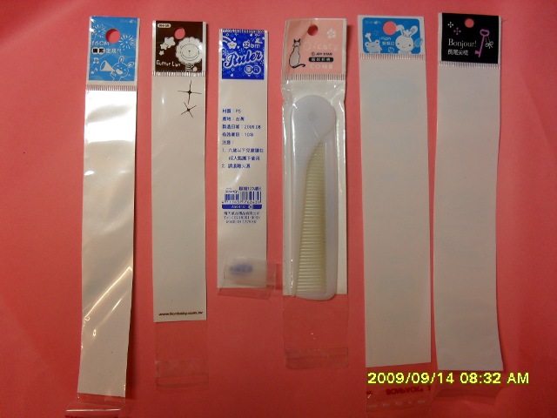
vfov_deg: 40.7
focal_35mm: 35
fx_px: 563
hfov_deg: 52.6
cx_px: 278
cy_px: 209
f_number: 3.2
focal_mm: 6.3
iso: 80
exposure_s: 1/30
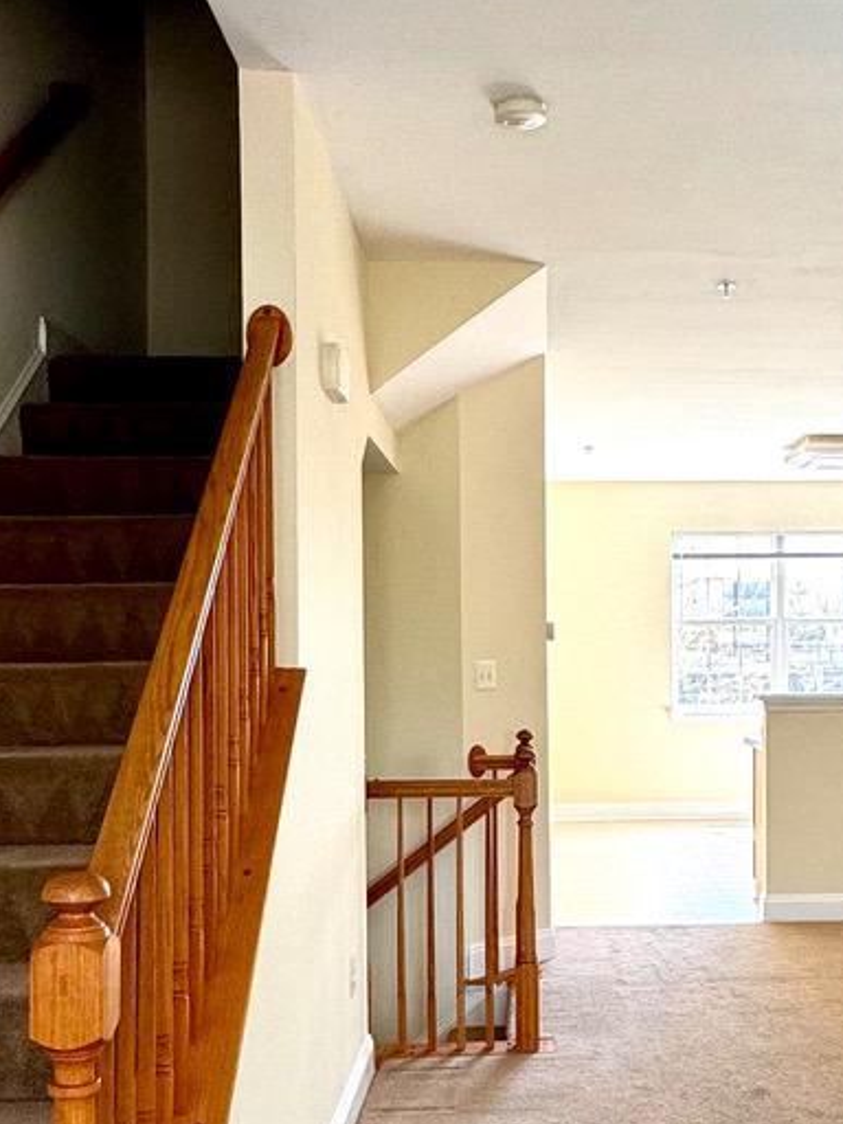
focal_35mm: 42
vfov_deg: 44.5
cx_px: 595
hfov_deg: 33.9
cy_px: 683
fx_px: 1364
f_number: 2.2
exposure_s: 1/99
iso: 80
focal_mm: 2.22
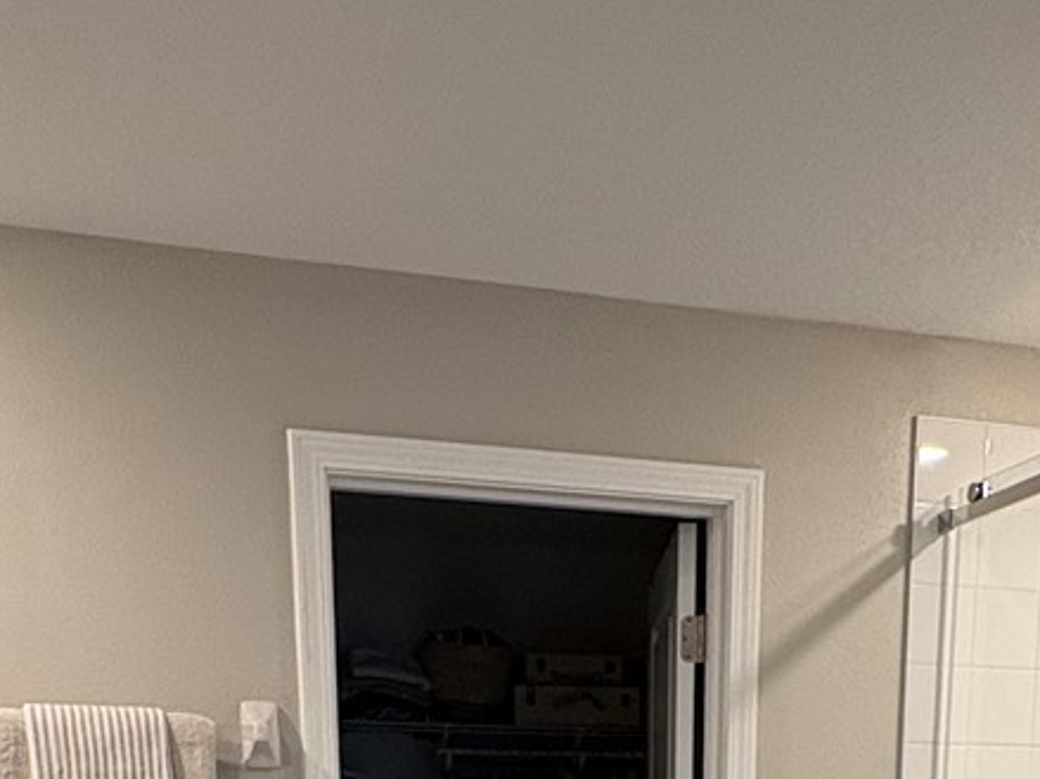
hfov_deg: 37.4
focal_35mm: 51
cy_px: 1215
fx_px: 1532
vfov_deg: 22.5
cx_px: 611
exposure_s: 1/60
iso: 200
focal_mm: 2.22
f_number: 2.2
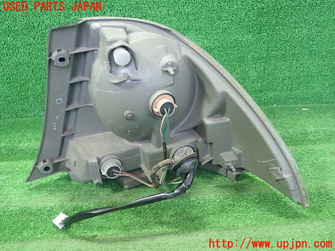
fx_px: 290
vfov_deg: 46.8
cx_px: 168
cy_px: 126
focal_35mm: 30
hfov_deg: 60.0
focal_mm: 5.5
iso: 640
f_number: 2.3
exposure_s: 1/125
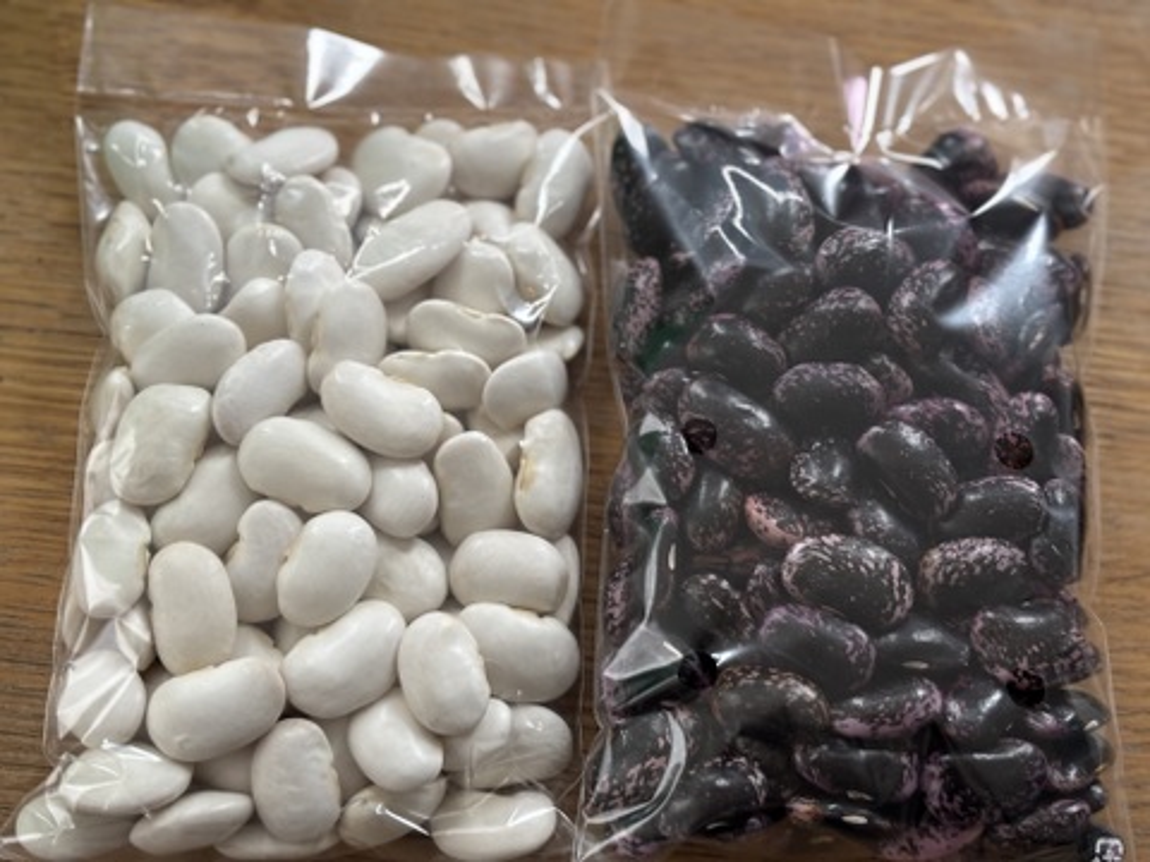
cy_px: 431
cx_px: 575
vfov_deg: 28.0
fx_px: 1728
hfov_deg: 36.8
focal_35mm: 52
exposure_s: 1/40
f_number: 1.6
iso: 200
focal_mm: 5.96
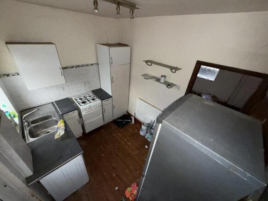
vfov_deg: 85.7
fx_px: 108
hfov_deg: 102.1
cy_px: 100
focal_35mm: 14
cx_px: 134
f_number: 2.2
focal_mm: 2.22
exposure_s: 1/60
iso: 320
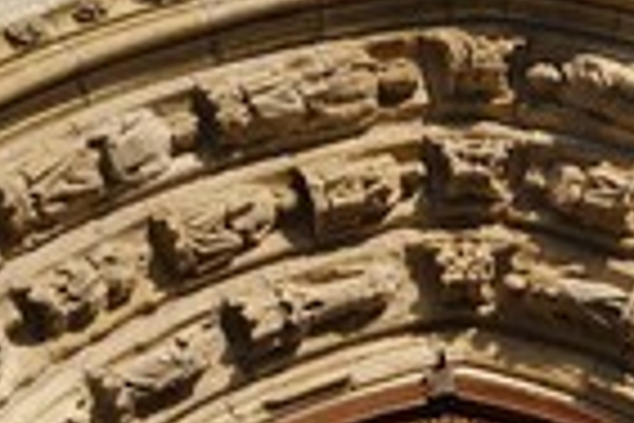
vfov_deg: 12.8
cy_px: 274
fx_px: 1884
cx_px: 481
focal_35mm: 107
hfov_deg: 19.0
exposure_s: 1/160
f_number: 13
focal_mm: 36
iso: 200
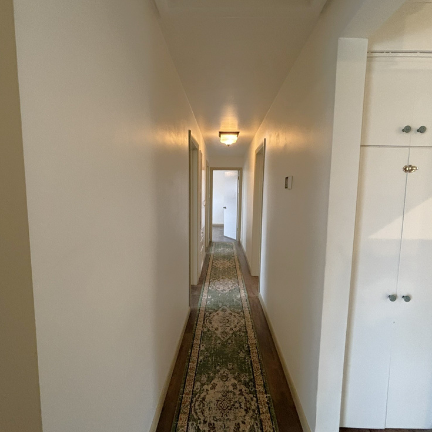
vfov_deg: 87.4
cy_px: 219
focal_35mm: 16
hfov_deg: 87.4
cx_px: 220
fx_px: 226
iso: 400
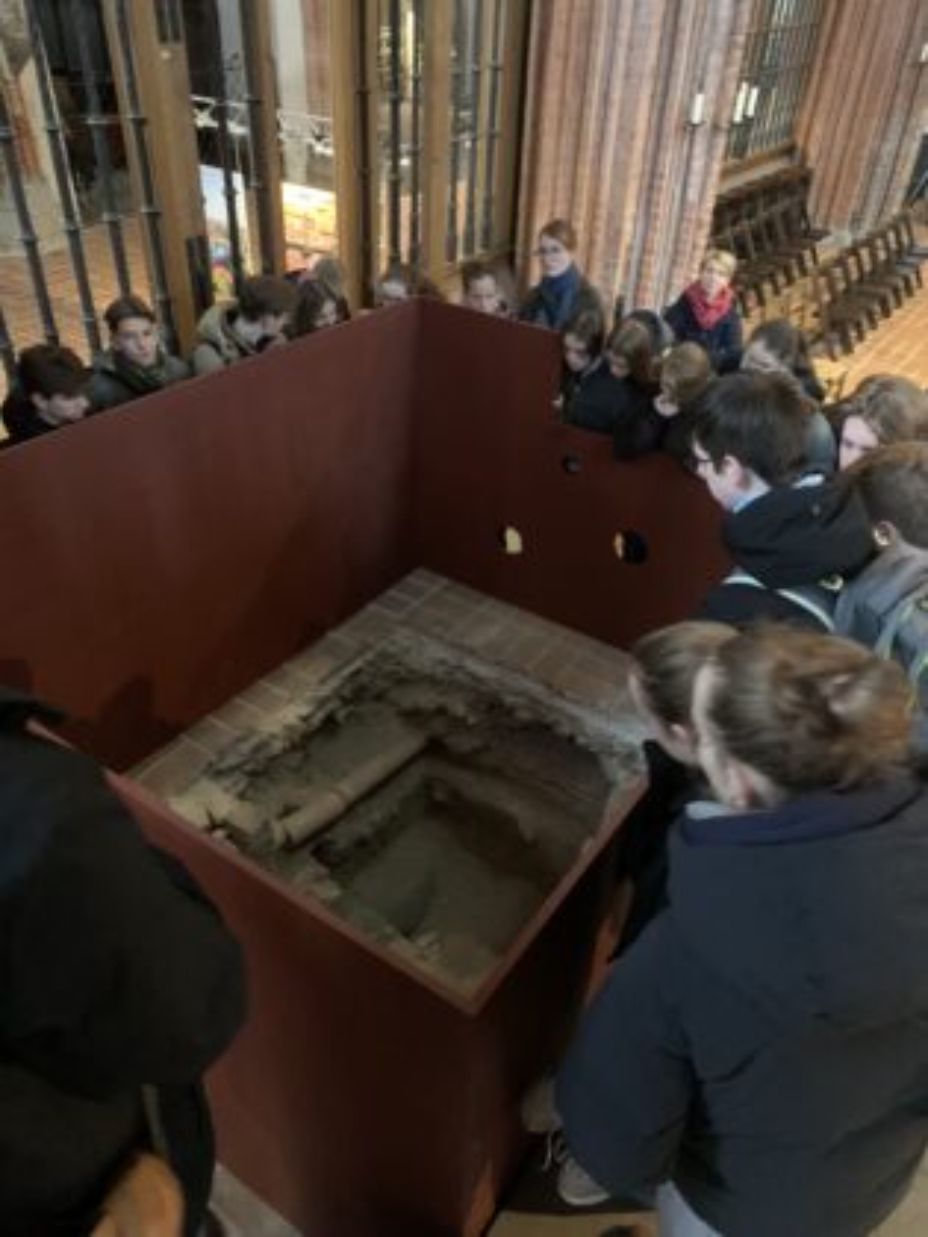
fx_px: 929
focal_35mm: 26
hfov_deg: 53.1
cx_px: 464
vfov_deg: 67.3
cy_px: 618
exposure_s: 1/17
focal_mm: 4.25
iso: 1000
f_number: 1.8
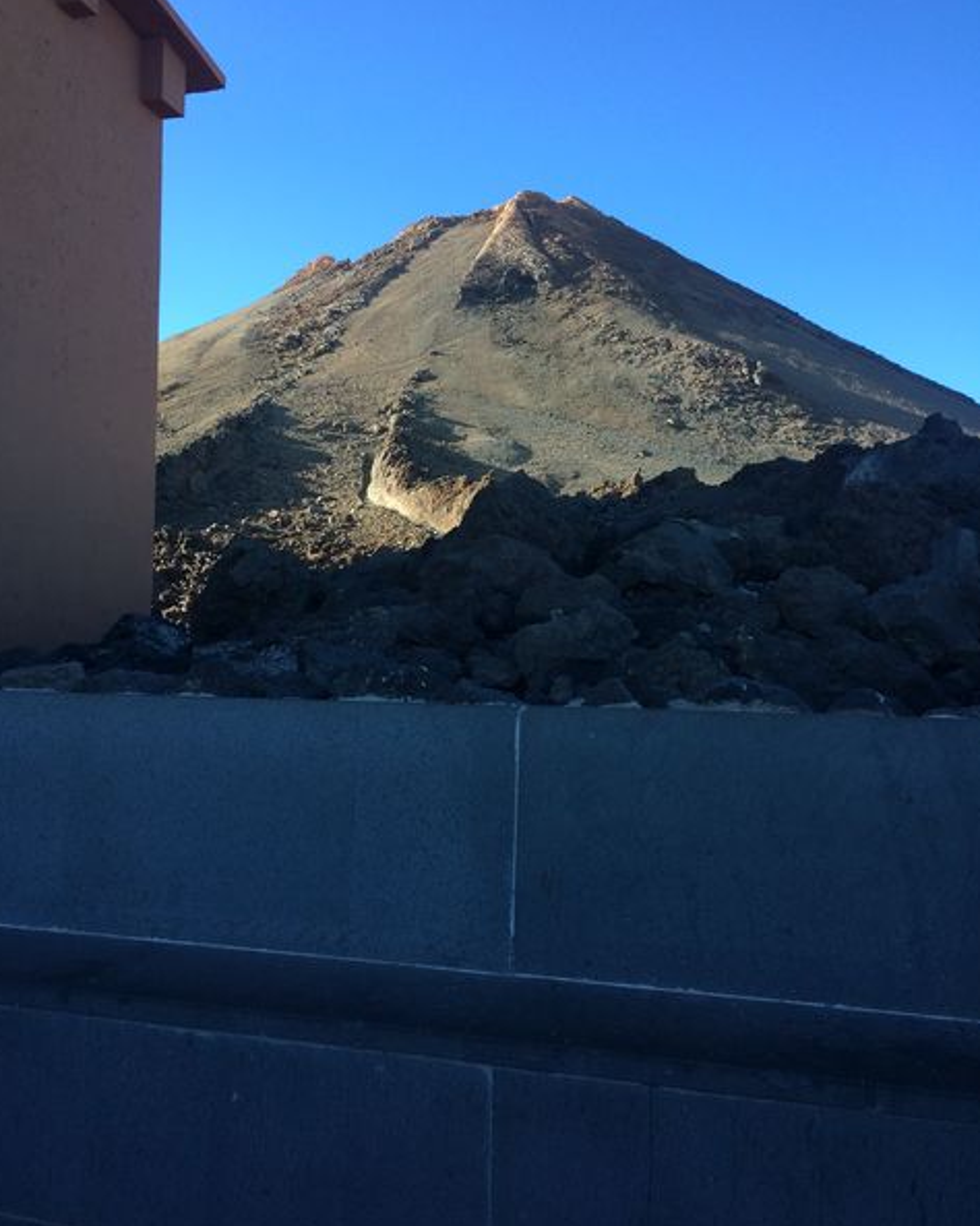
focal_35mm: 31
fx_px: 1124
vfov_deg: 57.2
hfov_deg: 47.1
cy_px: 582
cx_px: 489
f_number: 2.2
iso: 32
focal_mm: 4.15
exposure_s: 1/540
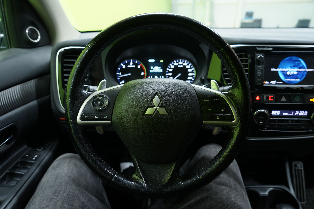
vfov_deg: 53.1
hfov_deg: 73.7
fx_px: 209
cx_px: 157
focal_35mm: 24
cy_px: 104
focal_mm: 24
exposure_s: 1/25
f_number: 4.5
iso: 1000
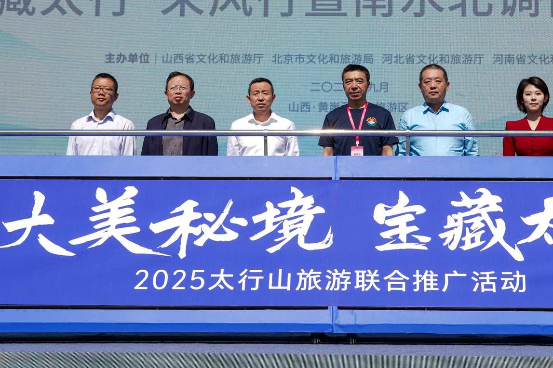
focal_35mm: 72
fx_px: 1106
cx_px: 351
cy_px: 100
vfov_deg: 18.8
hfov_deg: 28.0
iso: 50
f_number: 11
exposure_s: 1/100
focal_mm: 43
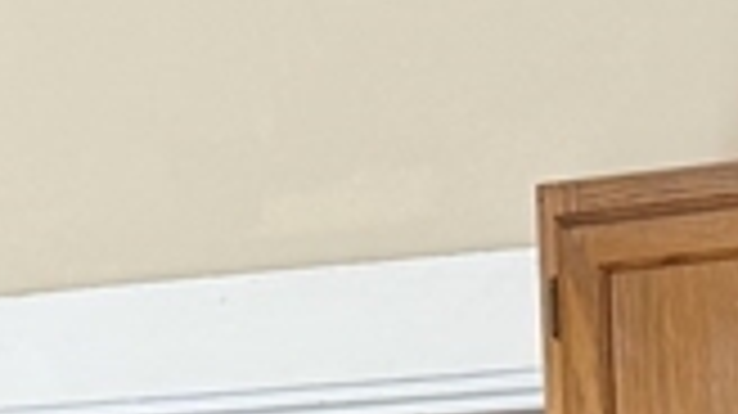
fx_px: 3188
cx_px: 738
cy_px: 1494
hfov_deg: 13.0
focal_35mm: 163
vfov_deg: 6.4
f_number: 1.78
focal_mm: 6.76
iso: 100
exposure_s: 1/60
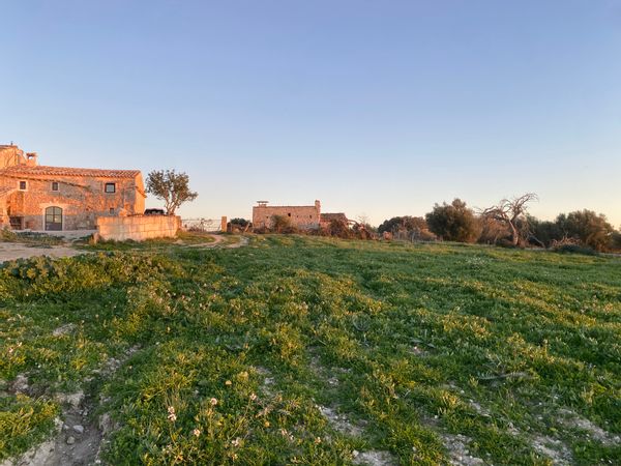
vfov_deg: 53.1
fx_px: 466
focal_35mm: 26
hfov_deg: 67.3
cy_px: 233
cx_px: 310
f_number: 1.8
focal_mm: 4.25
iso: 32
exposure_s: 1/182
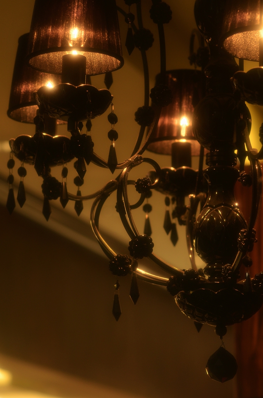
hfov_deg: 9.1
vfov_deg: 13.7
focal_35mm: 150
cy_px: 199
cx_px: 132
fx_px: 1651
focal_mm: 100
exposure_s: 1/30
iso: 250
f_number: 5
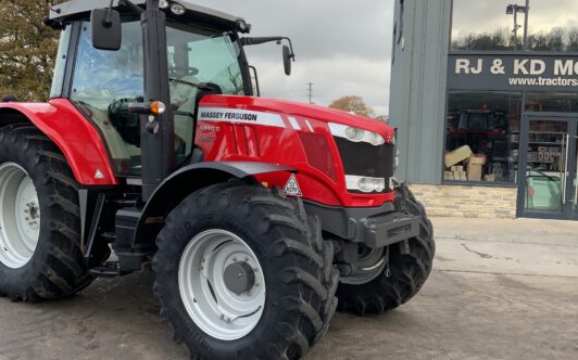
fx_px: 583
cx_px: 271
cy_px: 165
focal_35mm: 37
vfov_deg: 34.4
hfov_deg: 52.7
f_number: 1.8
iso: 16
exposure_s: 1/348
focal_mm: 3
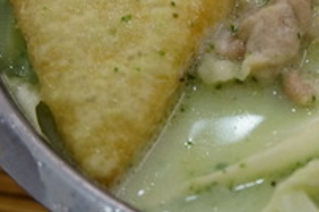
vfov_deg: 13.5
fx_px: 881
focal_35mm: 100
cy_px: -9
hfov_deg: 19.4
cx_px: 373
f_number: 4
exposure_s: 1/60
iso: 800
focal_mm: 21
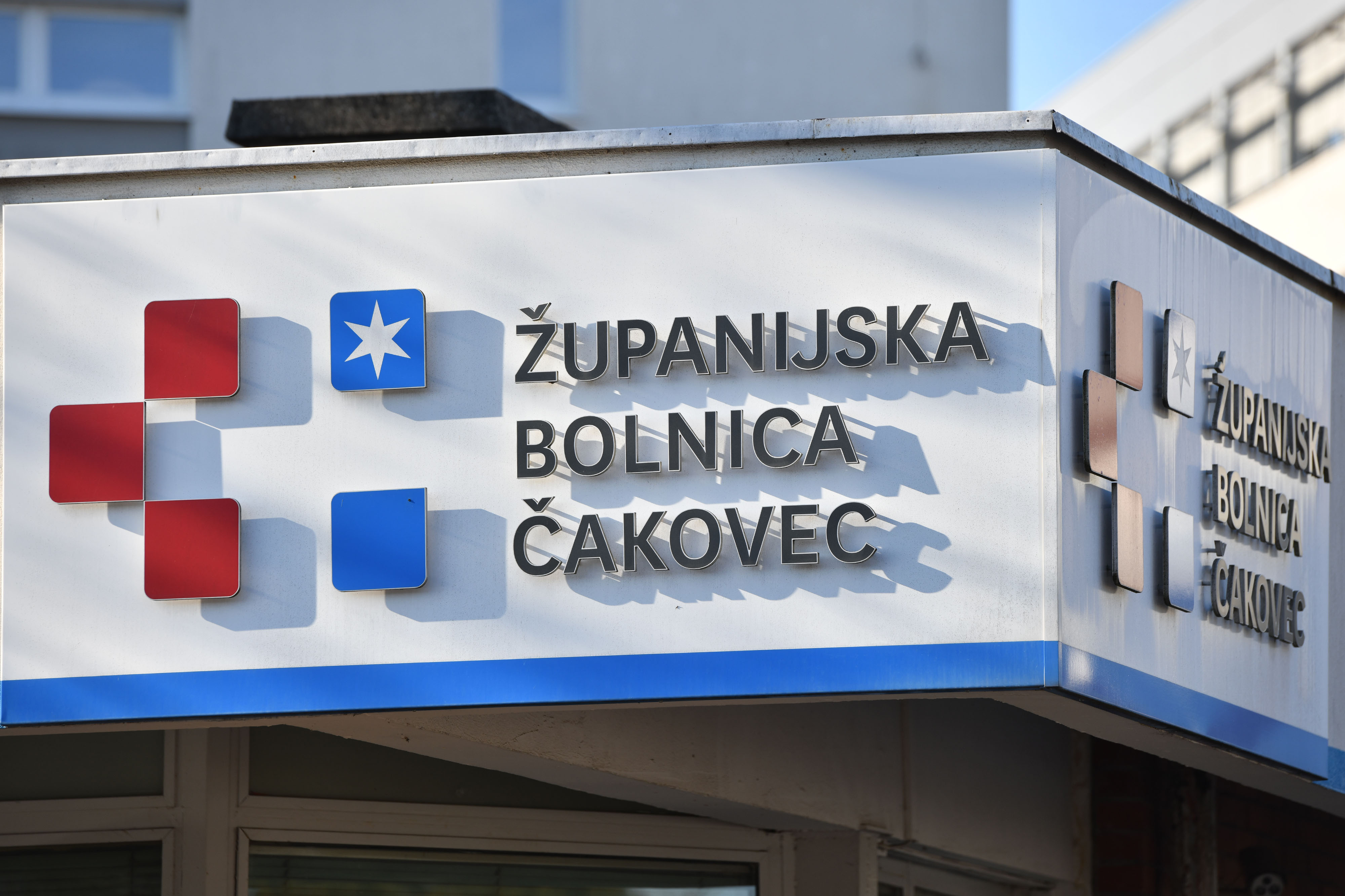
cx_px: 672
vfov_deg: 7.2
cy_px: 448
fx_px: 7098
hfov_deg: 10.8
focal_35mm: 190
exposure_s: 1/400
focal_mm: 190
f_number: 8
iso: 100
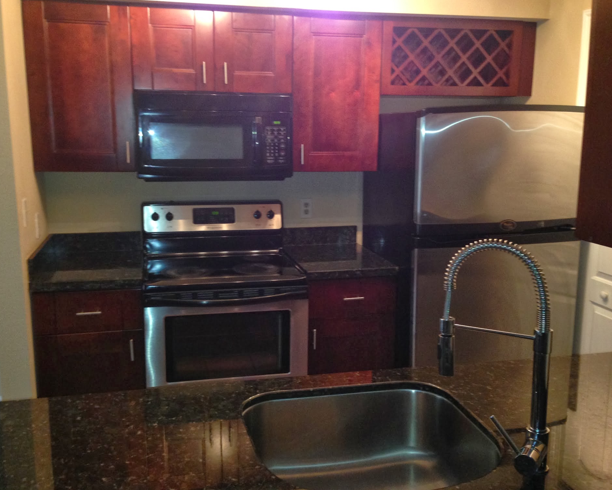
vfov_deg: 42.2
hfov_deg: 51.5
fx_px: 634
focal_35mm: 35
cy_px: 241
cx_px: 281
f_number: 2.4
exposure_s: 1/20
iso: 200
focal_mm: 4.12
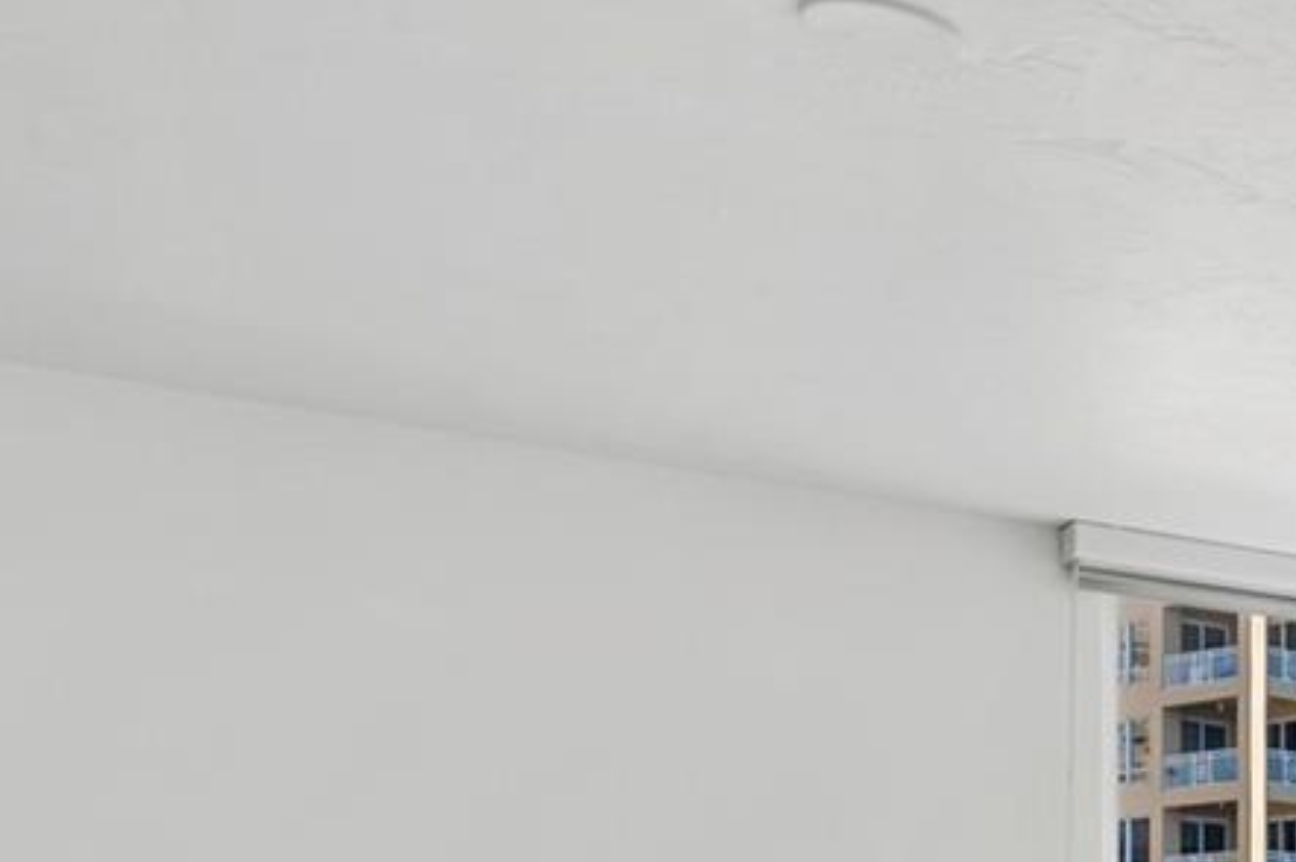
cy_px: 1234
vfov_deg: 20.5
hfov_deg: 22.6
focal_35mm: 58
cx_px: 2252
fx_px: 2086
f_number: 2.8
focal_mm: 16
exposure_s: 1/125
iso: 40
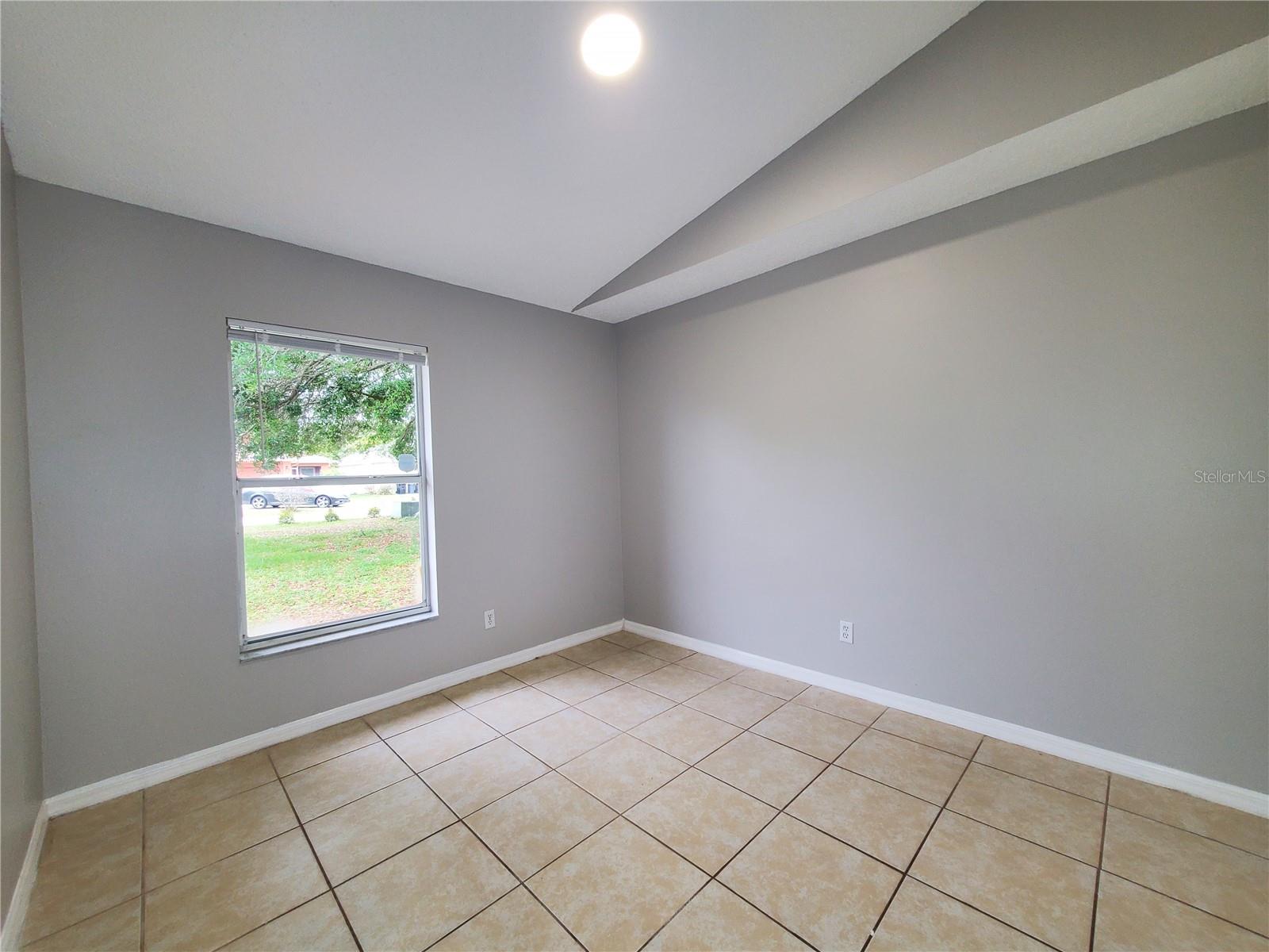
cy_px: 476
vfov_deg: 89.9
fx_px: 477
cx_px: 634
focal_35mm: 13
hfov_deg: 106.2
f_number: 2.2
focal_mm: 1.8
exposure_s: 1/60
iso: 160
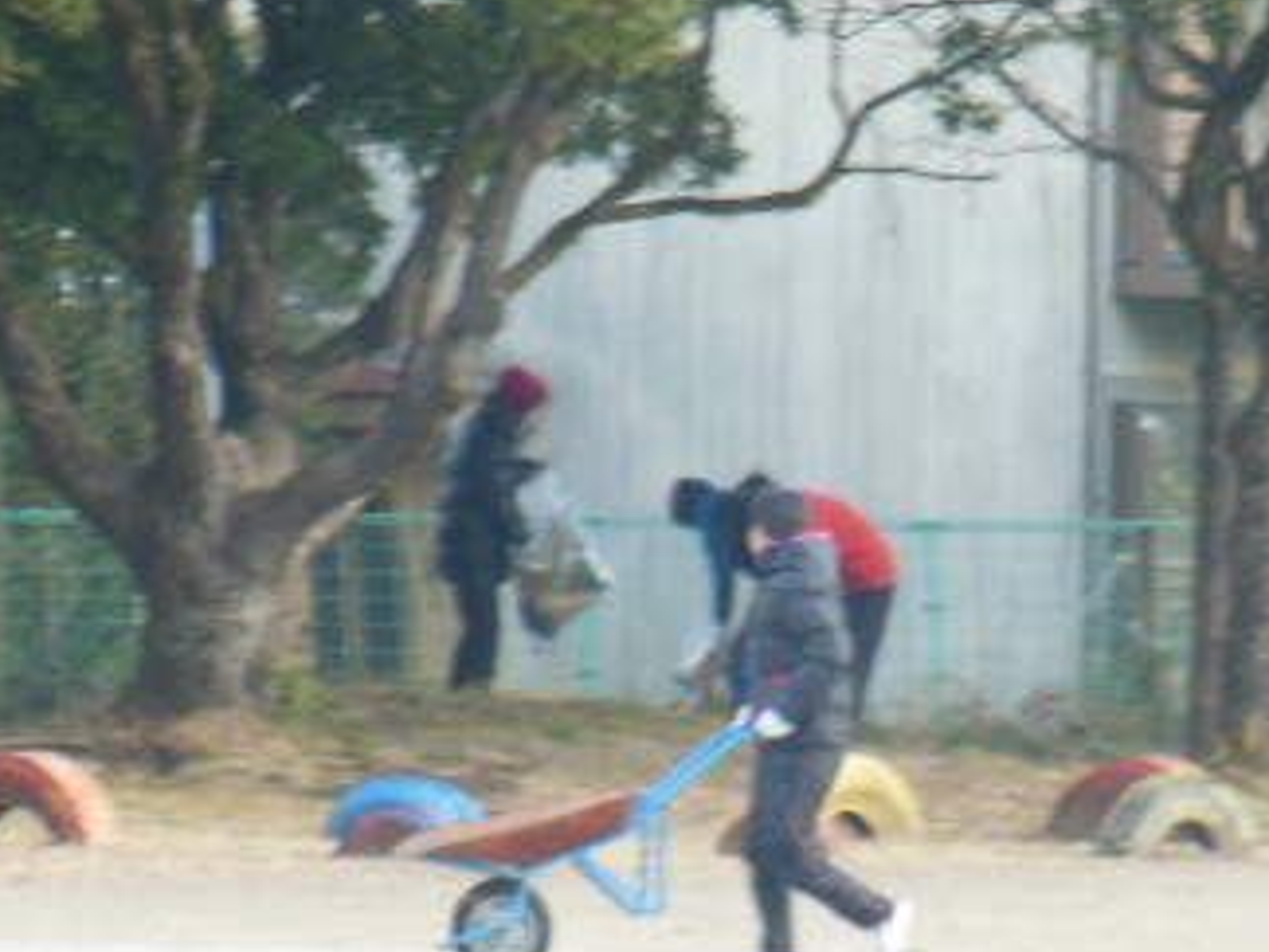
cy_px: 690
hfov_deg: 2.2
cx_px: 615
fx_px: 32883
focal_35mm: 897
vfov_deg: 1.7
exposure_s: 1/125
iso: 400
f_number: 5.9
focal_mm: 81
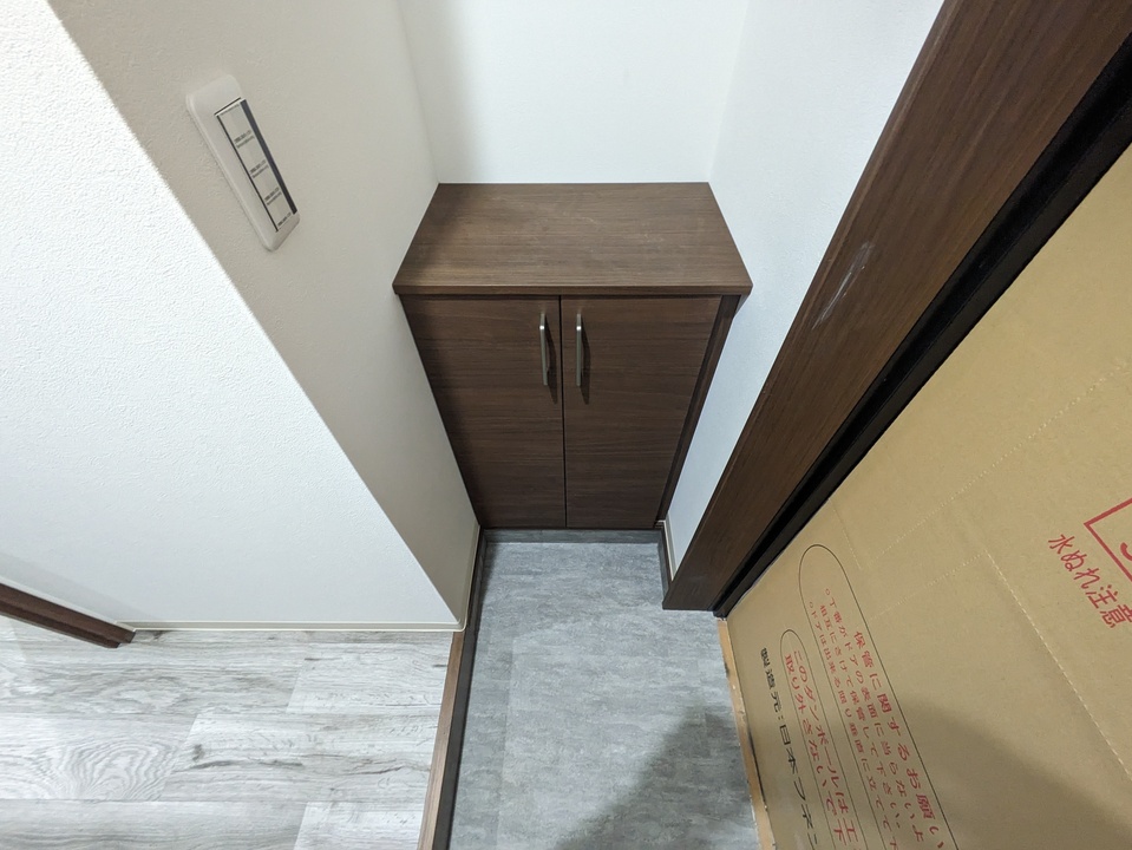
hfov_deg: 102.0
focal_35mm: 14
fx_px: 458
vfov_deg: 85.7
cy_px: 425
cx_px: 566
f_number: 2.2
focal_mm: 1.83
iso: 400
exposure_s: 1/24
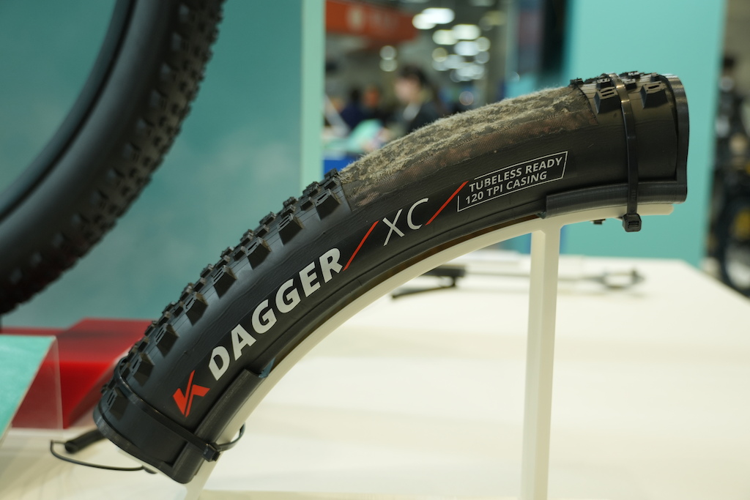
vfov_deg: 28.1
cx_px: 375
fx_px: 1000
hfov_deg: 41.1
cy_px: 250
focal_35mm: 48
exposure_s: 1/50
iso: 320
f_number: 4.5
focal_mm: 32
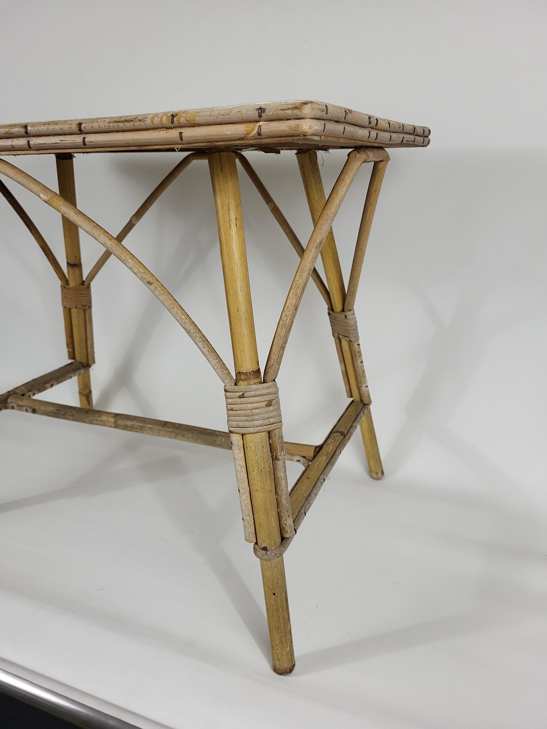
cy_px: 364
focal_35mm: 26
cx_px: 274
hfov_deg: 53.1
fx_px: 548
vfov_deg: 67.3
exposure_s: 1/100
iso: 320
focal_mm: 5.4
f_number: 1.8
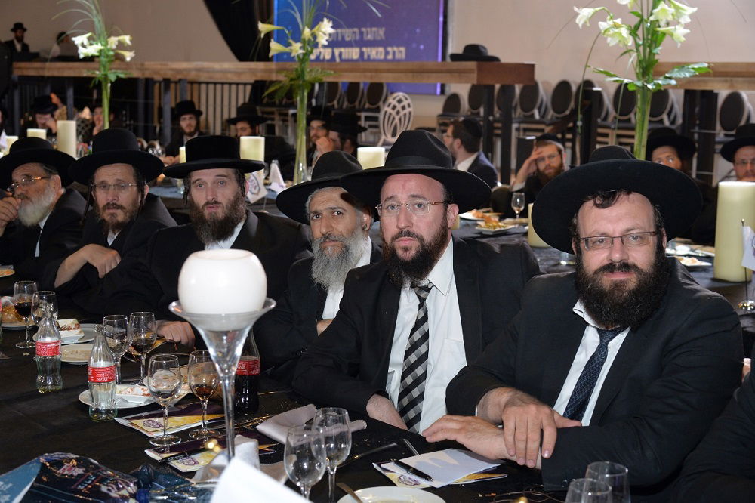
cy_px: 252
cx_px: 378
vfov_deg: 27.0
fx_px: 1048
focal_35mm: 50
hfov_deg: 39.6
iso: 1600
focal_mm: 50
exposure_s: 1/160
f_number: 5
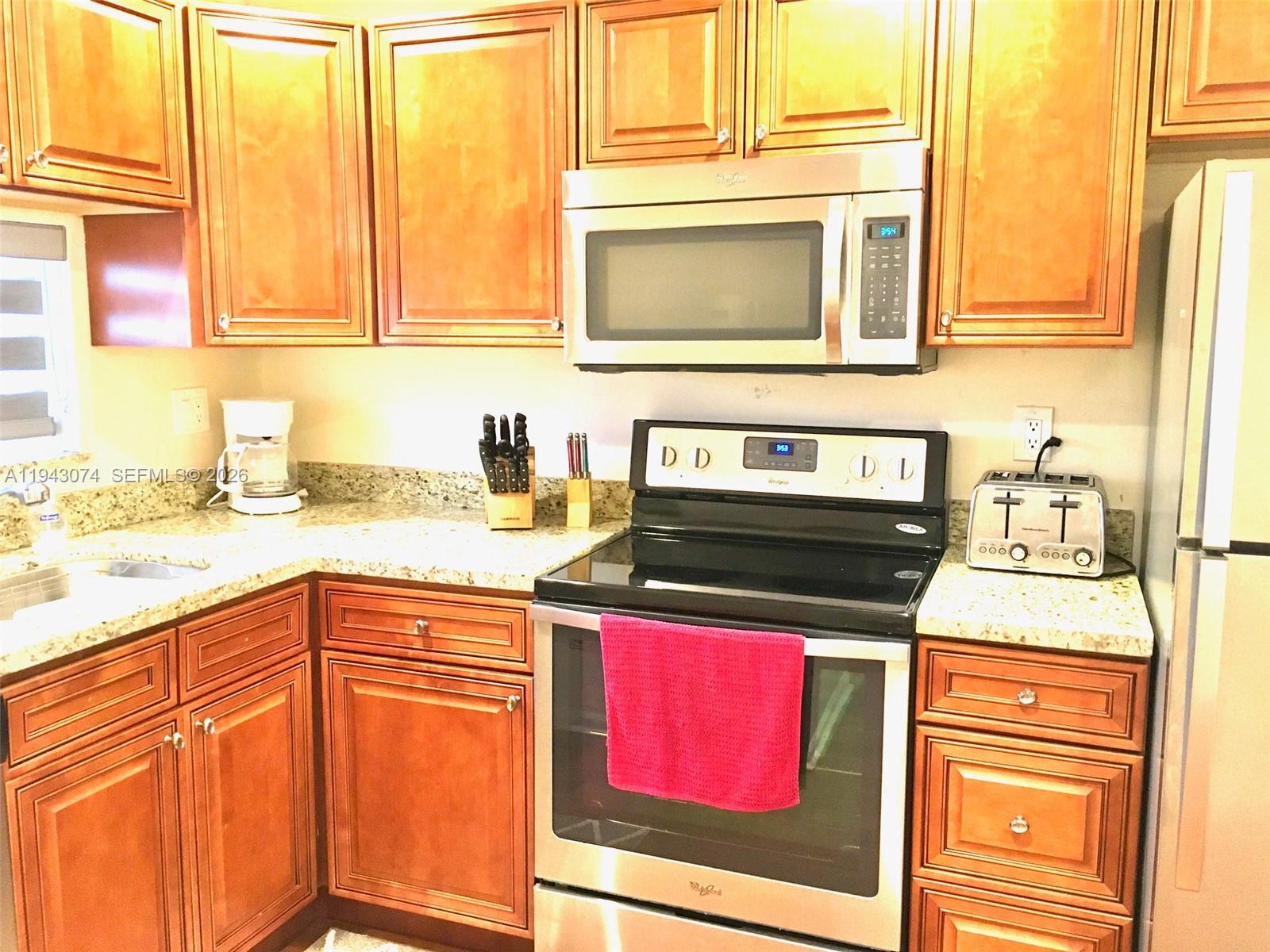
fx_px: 1064
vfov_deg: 48.2
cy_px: 476
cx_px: 635
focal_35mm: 29
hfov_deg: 61.7
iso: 200
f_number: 2.2
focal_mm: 4.15
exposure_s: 1/30
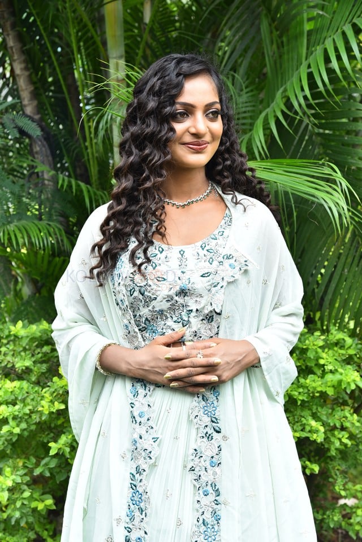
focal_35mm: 65
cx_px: 181
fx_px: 980
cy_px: 271
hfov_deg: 20.9
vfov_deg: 31.0
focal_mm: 65
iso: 400
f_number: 5
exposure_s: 1/125
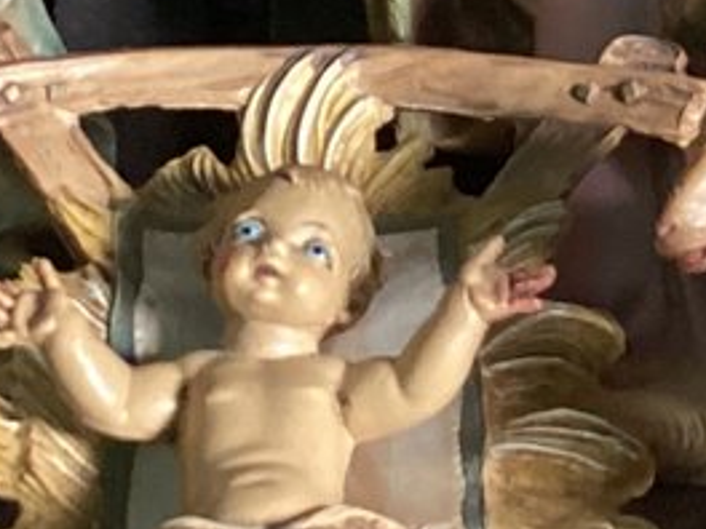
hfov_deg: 10.9
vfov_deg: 8.3
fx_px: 3630
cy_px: -23
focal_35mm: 178
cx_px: 870
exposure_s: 1/40
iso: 250
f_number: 2.4
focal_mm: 3.3
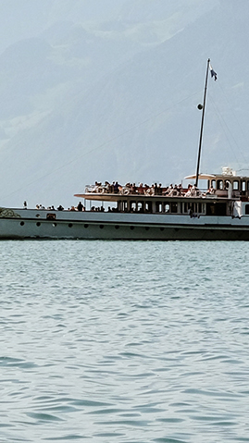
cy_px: 117
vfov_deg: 6.8
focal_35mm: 315
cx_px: 318
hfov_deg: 3.8
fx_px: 3702
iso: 640
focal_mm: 50
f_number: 8
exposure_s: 1/2200
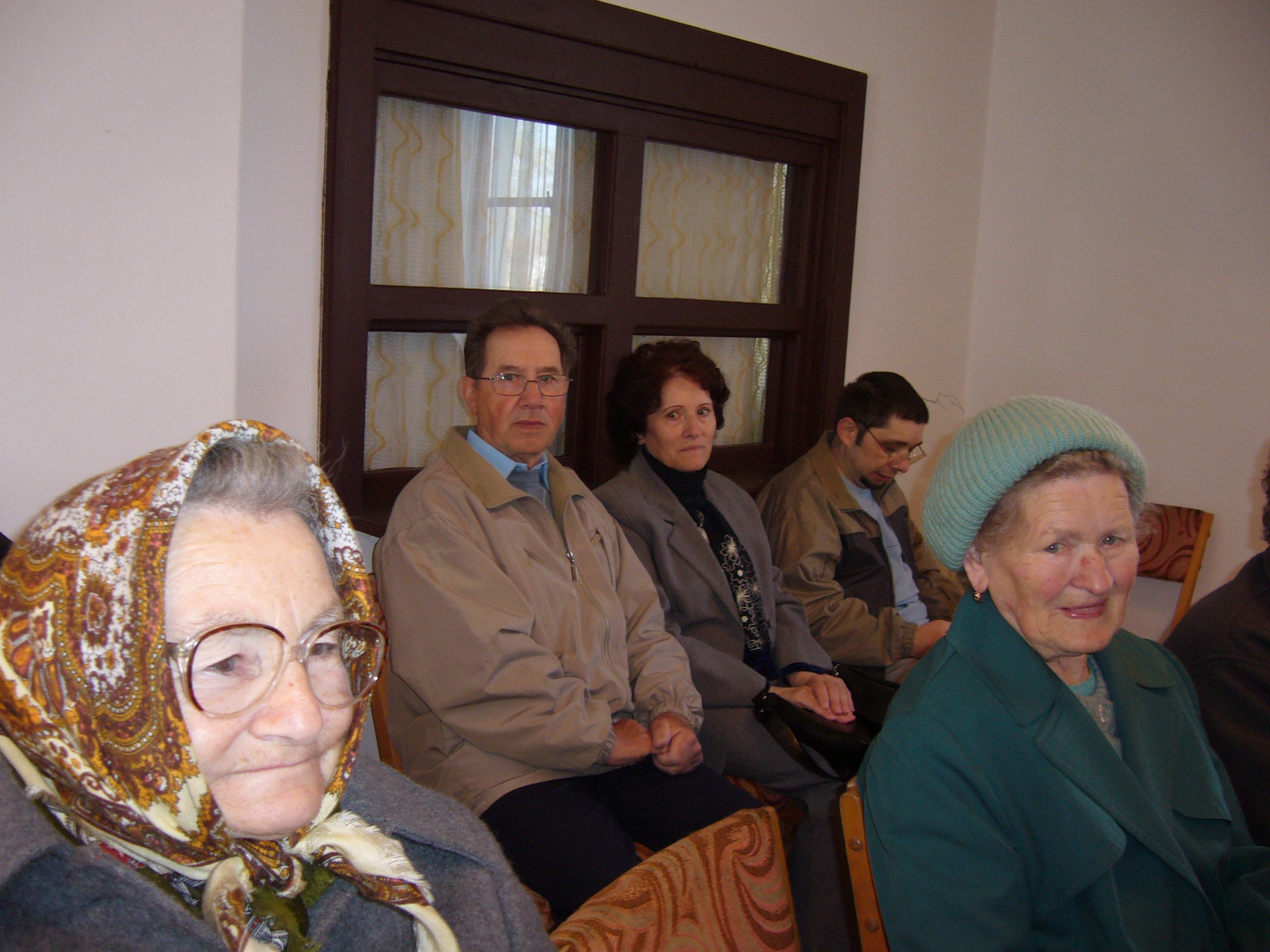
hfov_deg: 52.6
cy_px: 476
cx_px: 635
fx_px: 1284
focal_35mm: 35
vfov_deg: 40.7
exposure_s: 1/30
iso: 100
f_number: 2.8
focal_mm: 5.8
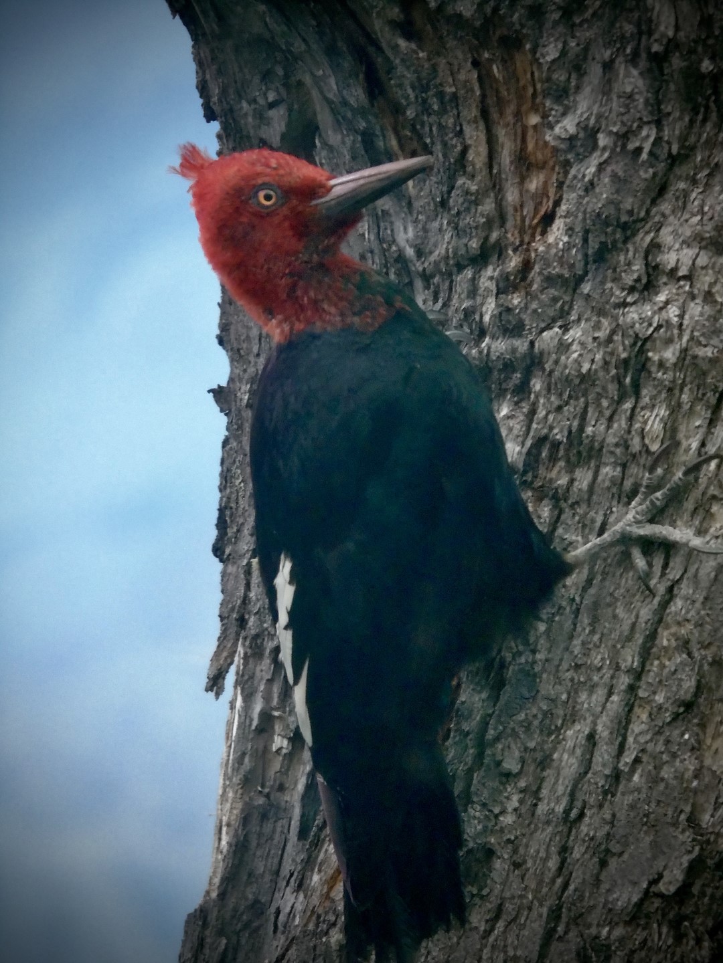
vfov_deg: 3.1
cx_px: 362
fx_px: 17544
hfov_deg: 2.4
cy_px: 482
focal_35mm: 630
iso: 800
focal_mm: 112
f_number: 5.8
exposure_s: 1/80
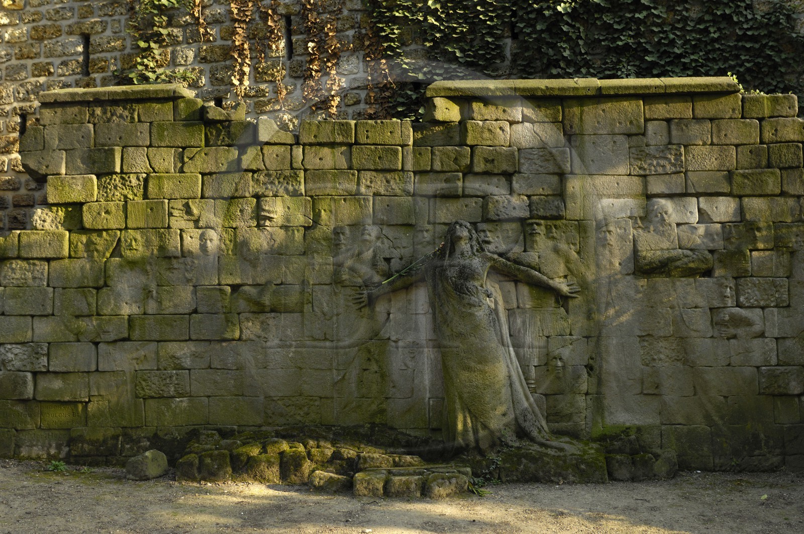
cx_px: 402
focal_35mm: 48
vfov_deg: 28.0
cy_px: 267
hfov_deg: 41.2
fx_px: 1070
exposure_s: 1/125
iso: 200
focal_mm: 32
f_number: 3.5
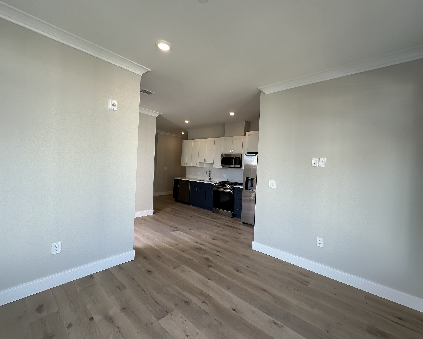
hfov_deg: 96.6
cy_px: 166
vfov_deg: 84.0
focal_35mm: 15
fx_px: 188
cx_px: 228
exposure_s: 1/120
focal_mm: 2.22
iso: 40
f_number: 2.2
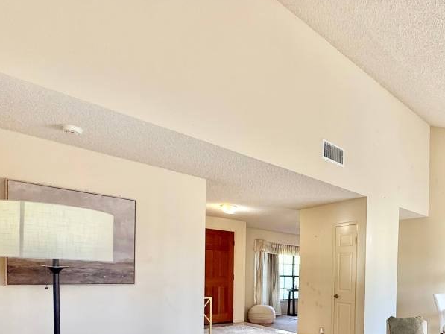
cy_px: 282
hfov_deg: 64.2
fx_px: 309
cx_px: 367
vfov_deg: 52.0
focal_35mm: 24
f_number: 2.2
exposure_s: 1/120
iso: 160
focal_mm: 2.22
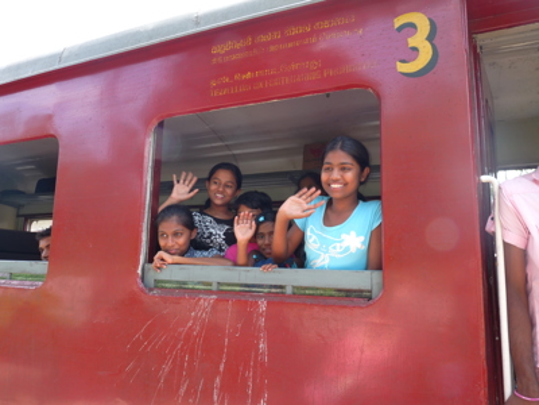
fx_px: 420
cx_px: 270
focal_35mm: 27
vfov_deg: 51.4
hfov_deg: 65.3
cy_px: 202
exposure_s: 1/100
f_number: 3.2
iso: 100
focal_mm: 4.8
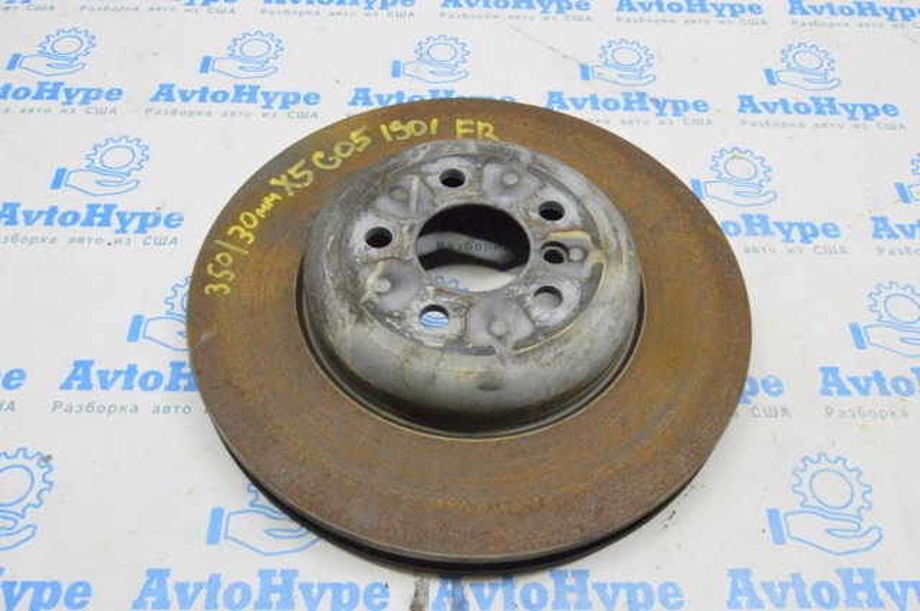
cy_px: 306
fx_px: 842
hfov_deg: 57.3
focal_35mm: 33
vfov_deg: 39.9
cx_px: 460
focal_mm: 22
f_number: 20
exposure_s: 1/20
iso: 6400
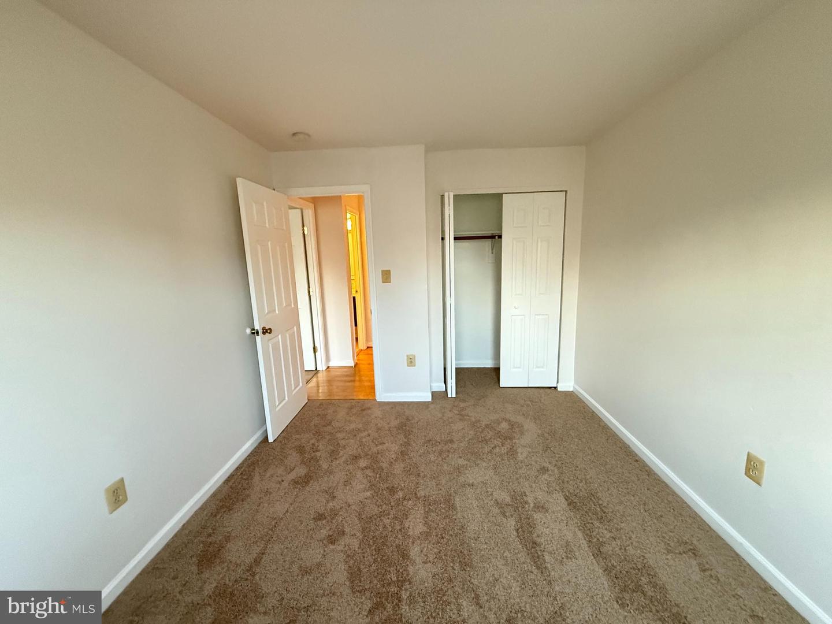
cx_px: 416
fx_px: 336
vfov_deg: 85.7
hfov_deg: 102.1
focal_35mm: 14
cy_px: 312
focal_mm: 2.22
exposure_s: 1/60
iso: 640
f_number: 2.2
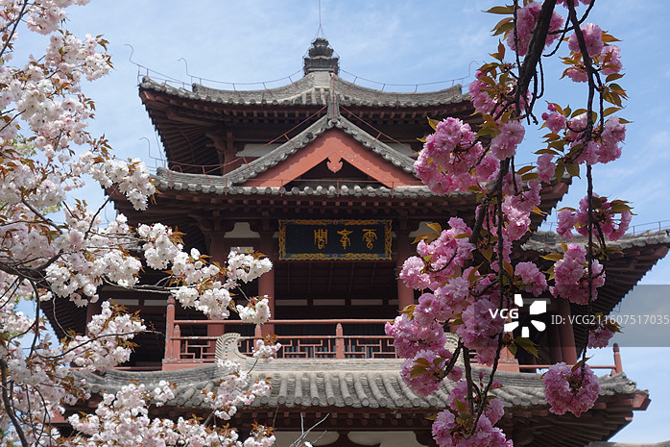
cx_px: 304
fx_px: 1023
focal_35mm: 55
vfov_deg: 24.6
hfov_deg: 36.2
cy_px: 197
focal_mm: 17.8
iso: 125
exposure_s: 1/400
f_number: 5.6
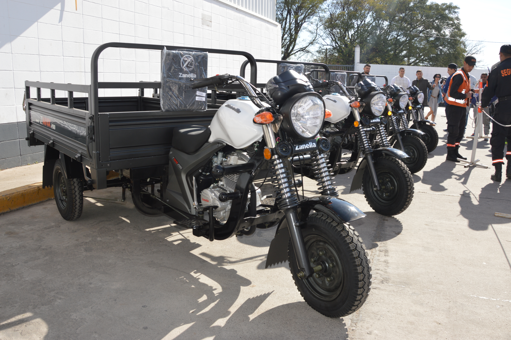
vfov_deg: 22.6
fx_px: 851
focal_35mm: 60
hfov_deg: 33.4
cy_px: 170
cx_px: 256
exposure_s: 1/200
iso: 100
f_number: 9
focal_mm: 40
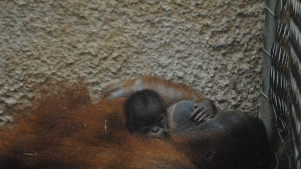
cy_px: 82
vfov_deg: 2.6
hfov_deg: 4.6
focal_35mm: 473
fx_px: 3775
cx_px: 150
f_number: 5.6
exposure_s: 1/25
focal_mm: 300
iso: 1600
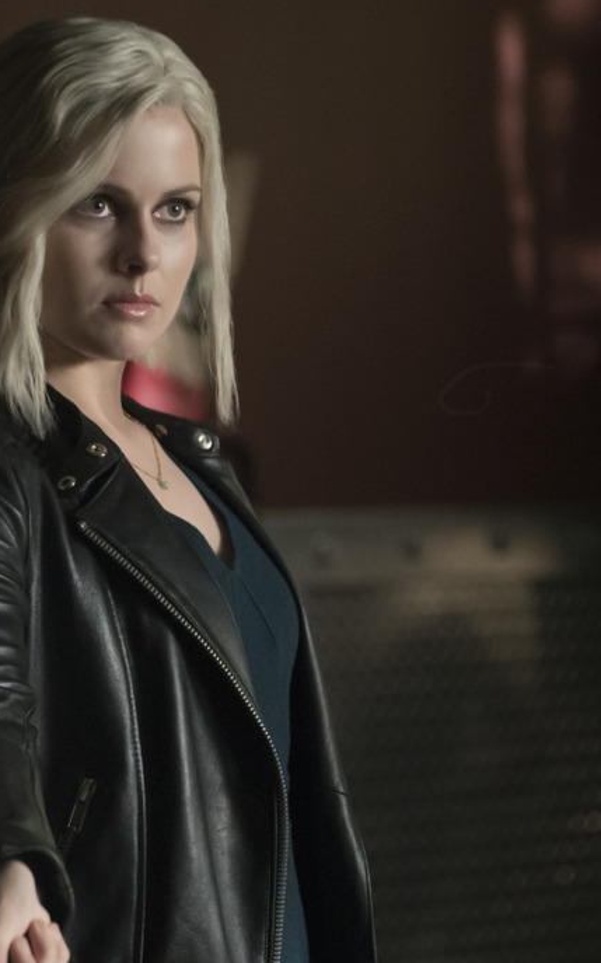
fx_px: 5454
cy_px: 716
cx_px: 116
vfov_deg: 10.1
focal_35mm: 208
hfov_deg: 6.3
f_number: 4
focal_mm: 120
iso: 10000
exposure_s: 1/250
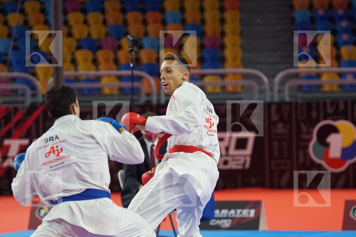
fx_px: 2002
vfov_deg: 6.8
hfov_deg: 10.2
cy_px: 118
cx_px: 178
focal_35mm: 202
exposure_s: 1/2000
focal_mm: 135
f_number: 2.8
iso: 3200
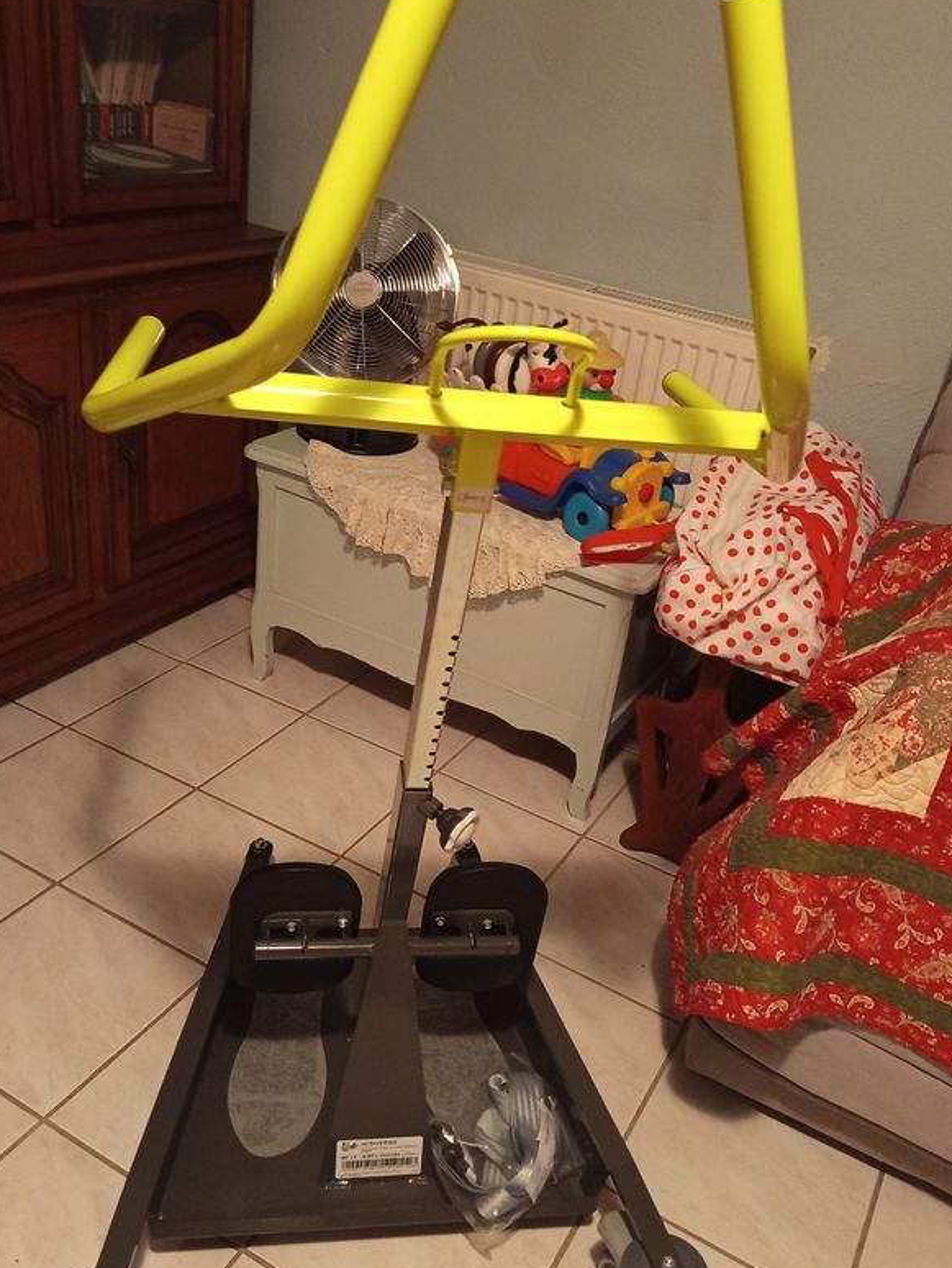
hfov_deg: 45.4
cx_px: 501
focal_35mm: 31
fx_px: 1136
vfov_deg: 58.3
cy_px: 642
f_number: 1.7
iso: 1685
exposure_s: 1/25
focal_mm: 5.24
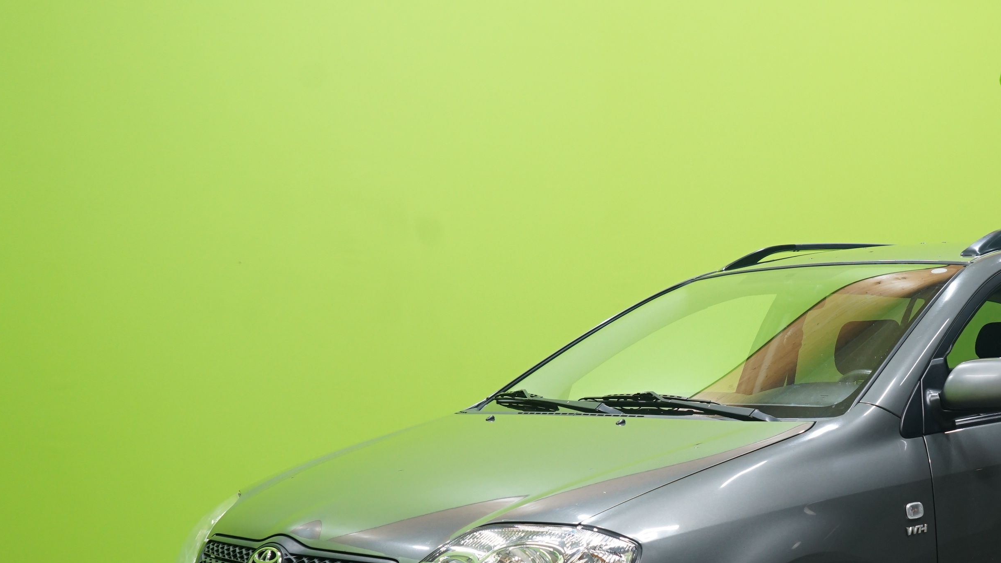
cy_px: 442
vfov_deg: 21.2
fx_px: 1486
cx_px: 796
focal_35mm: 56
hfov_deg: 36.0
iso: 800
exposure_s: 1/25
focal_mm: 33
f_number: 5
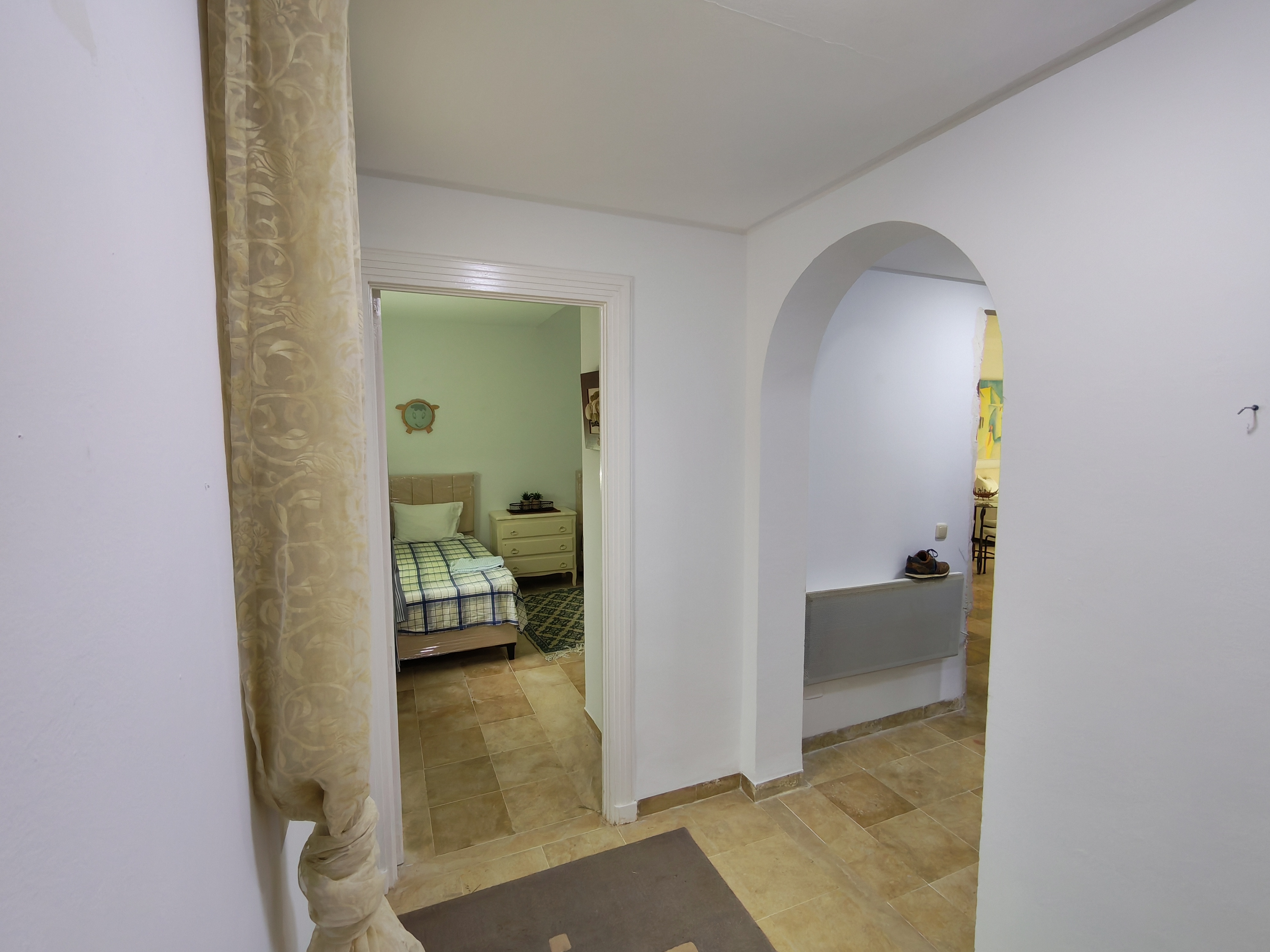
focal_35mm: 16
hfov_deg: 94.5
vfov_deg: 78.1
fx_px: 587
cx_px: 635
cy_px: 476
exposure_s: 1/50
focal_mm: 1.96
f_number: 2.2
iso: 348
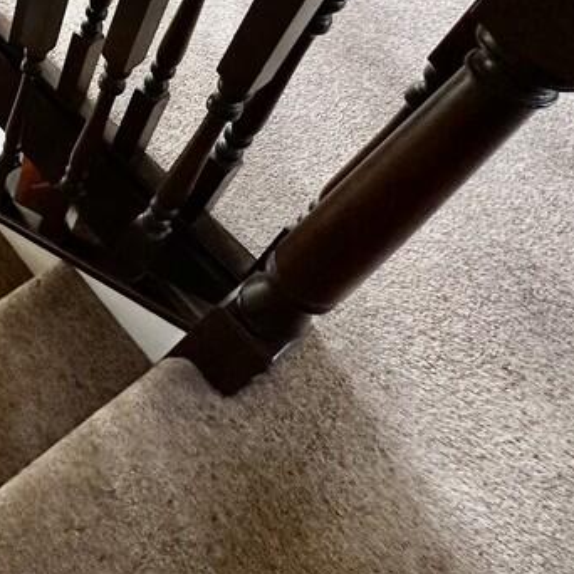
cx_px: -180
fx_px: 694
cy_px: -62
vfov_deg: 37.4
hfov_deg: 32.8
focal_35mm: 37
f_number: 2.2
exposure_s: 1/99
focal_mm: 2.22
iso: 250
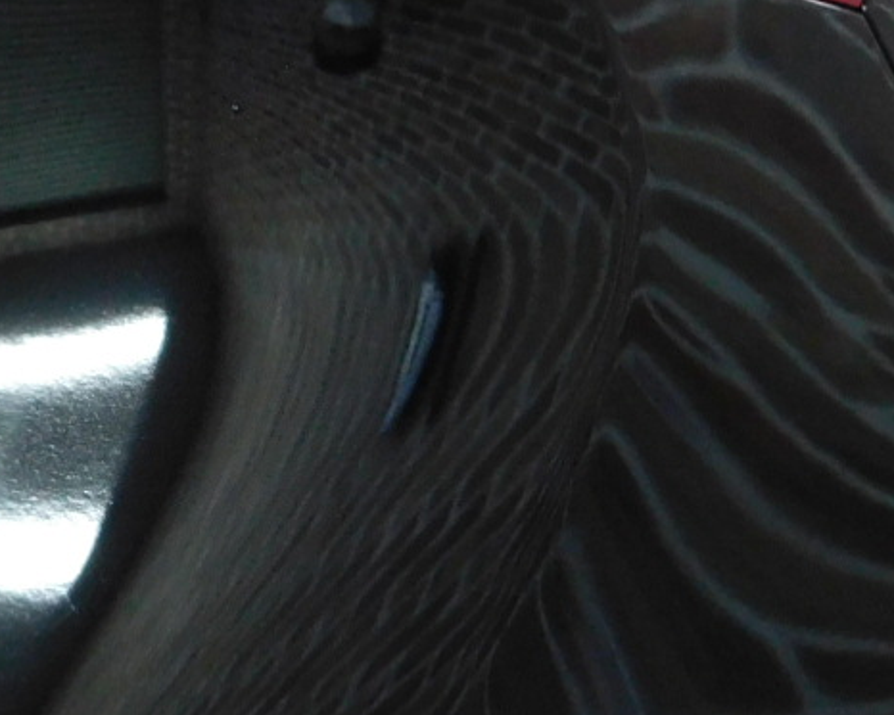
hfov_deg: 24.5
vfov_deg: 19.9
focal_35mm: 77
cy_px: 460
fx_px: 2038
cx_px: 251
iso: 400
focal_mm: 4
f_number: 3
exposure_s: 1/30
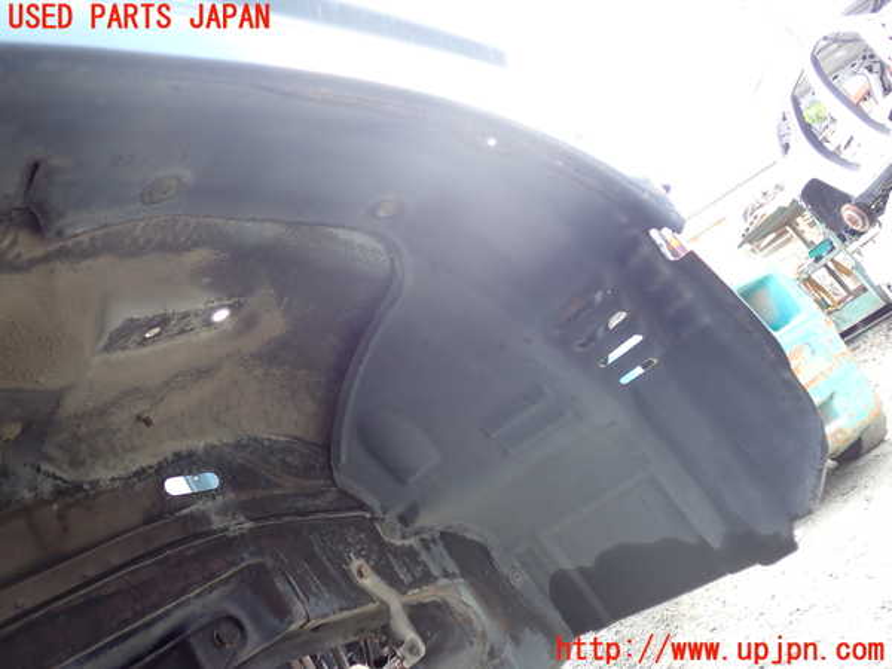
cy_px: 334
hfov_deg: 60.0
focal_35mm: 30
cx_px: 446
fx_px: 773
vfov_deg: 46.8
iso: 200
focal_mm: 5.4
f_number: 2.3
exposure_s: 1/125
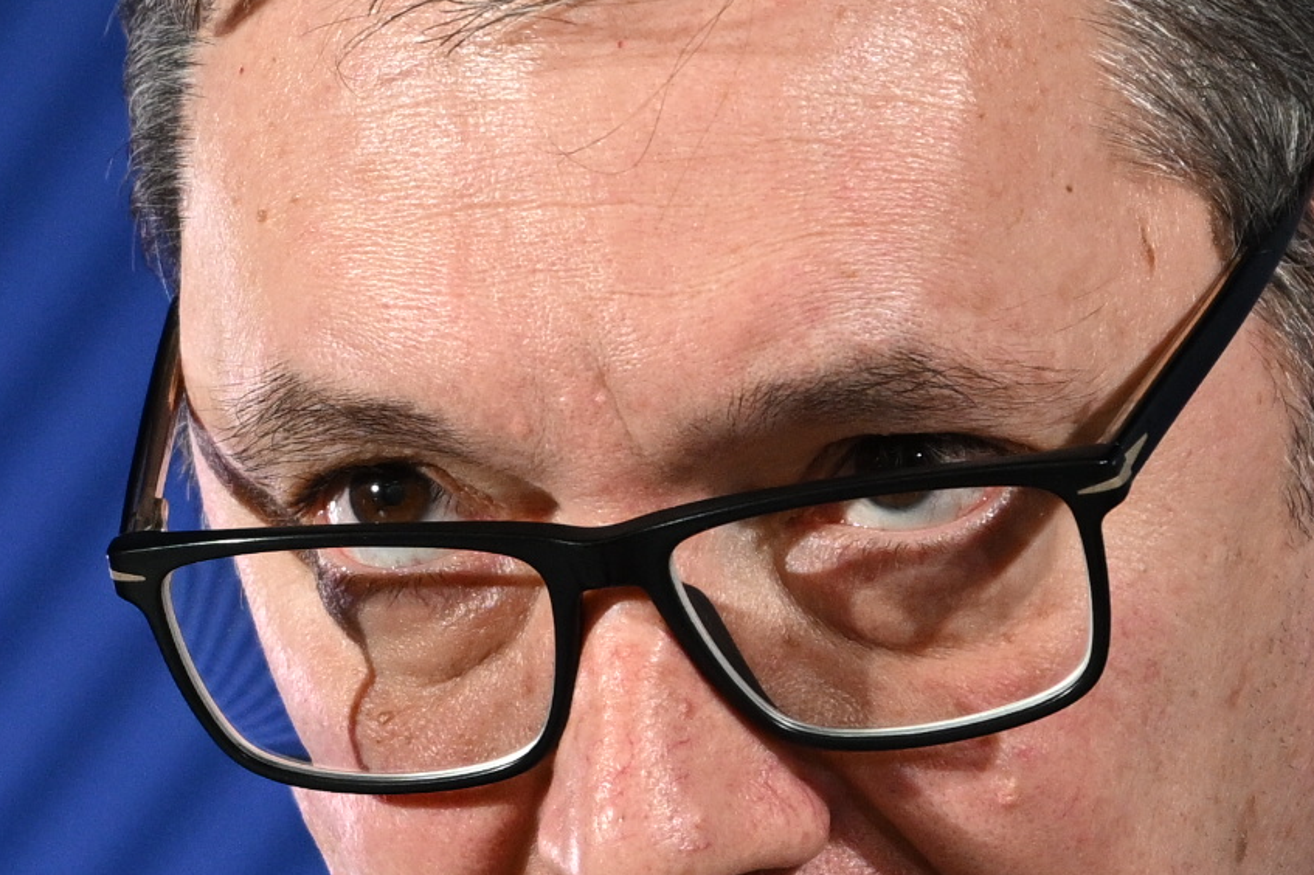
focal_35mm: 1148
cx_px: 399
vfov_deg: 1.2
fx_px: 41884
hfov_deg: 1.8
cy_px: 841
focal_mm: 200
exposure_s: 1/400
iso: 1000
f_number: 4
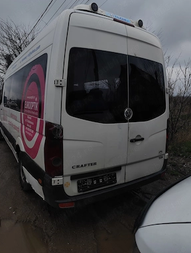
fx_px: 176
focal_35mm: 24
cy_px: 122
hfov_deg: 56.9
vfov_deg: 71.5
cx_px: 95
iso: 50
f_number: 1.65
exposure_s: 1/1089
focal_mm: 6.19
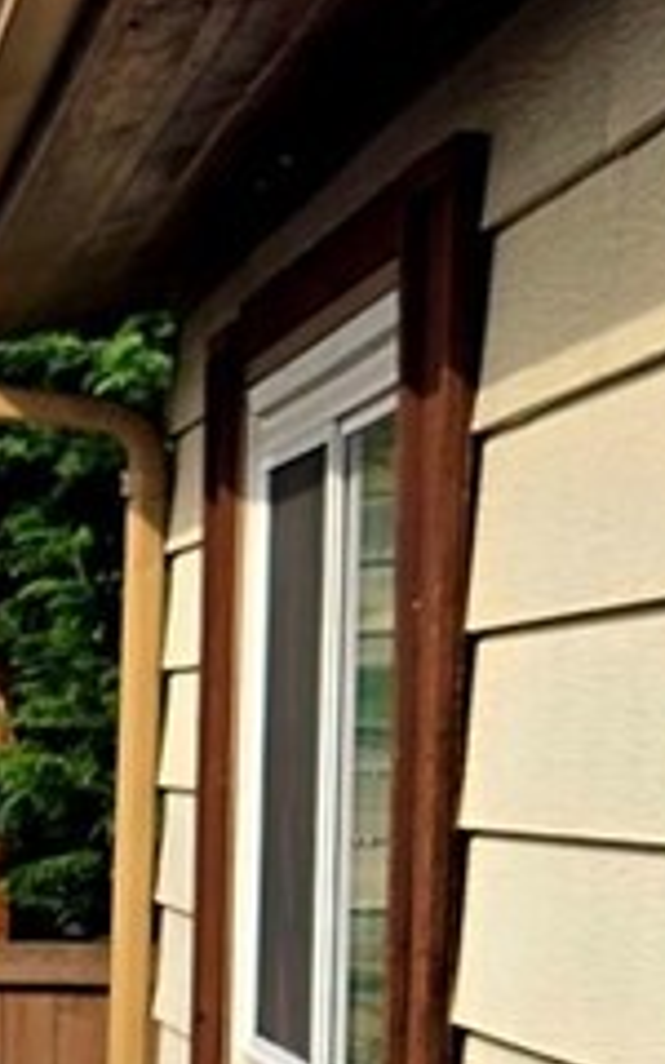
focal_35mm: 146
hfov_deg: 8.3
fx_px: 4234
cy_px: 1215
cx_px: -847
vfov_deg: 14.0
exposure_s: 1/909
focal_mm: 5.4
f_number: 1.8
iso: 25
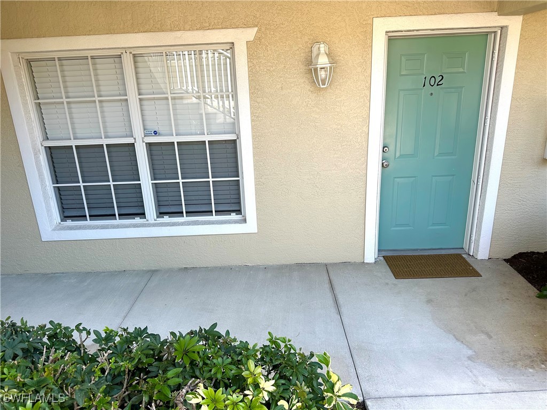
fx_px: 379
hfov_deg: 71.6
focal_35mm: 24
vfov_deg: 56.8
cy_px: 205
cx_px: 274
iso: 80
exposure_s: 1/429
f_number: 1.78
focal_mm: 6.86
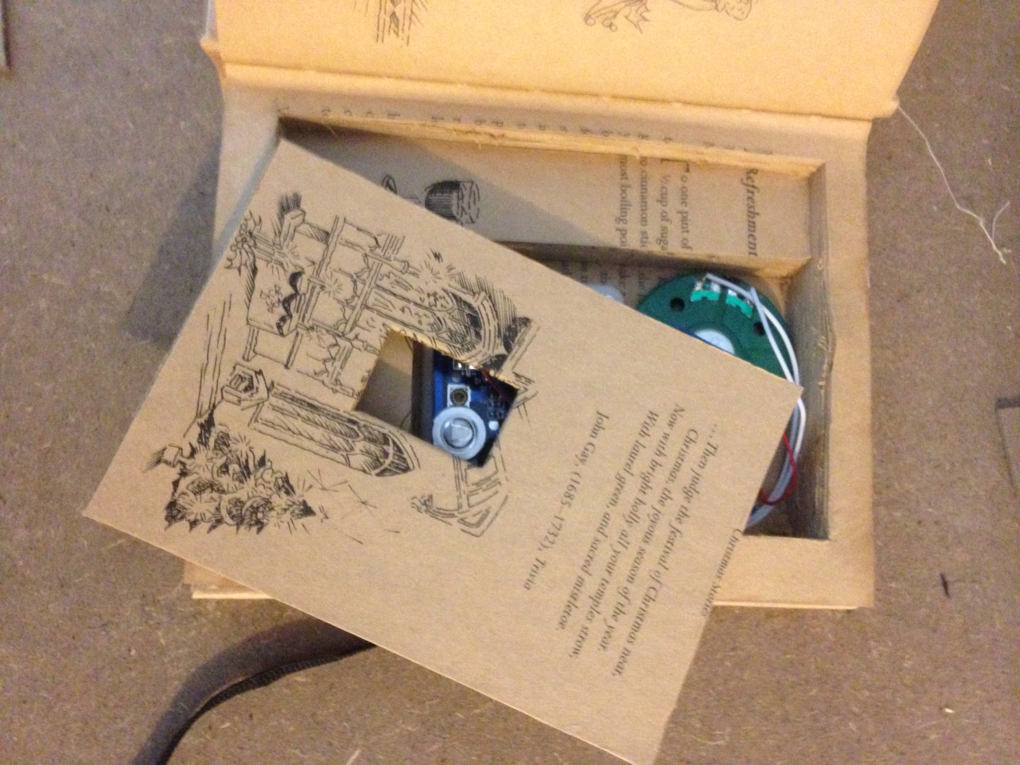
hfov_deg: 55.4
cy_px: 382
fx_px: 972
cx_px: 510
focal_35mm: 33
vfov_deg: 42.9
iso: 800
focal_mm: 4.12
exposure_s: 1/15
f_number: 2.4
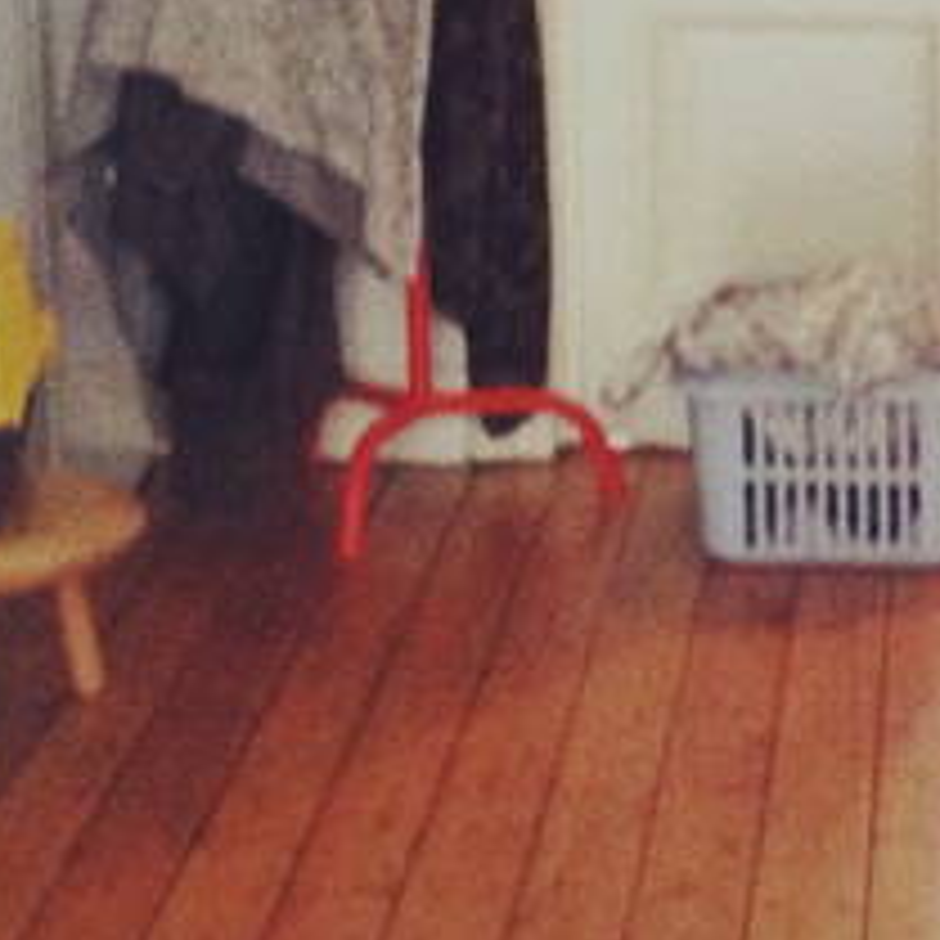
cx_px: 778
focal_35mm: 110
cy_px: 238
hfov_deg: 15.7
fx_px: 3379
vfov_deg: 15.8
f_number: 2.4
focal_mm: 4.12
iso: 400
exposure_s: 1/17
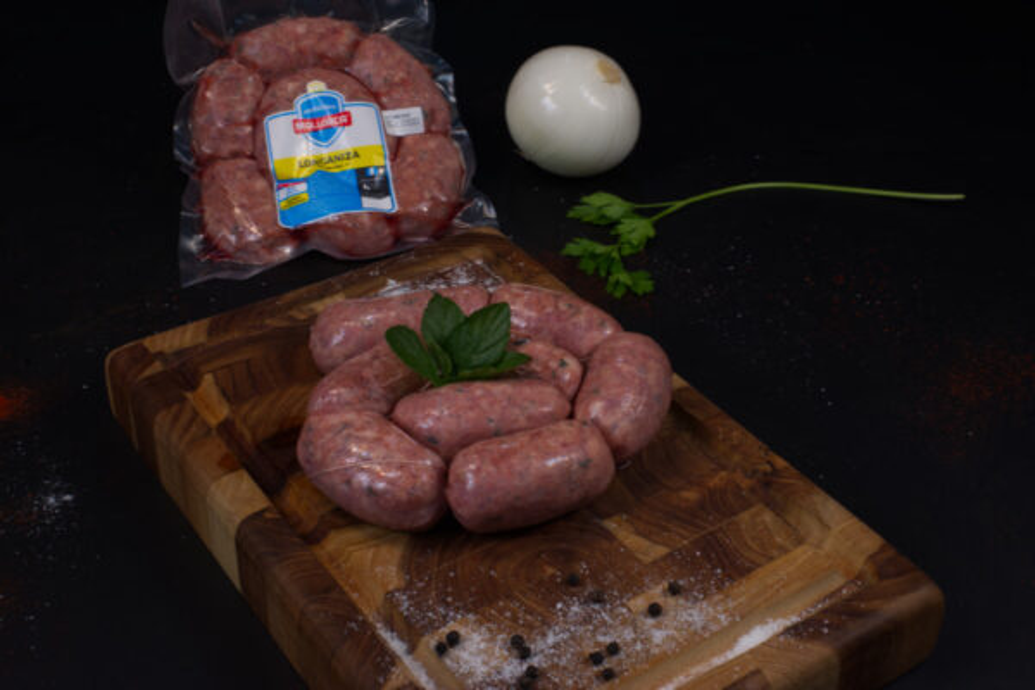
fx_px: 1466
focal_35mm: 51
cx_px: 518
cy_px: 345
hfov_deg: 38.9
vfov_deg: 26.5
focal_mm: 34
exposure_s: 1/10
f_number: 14
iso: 100
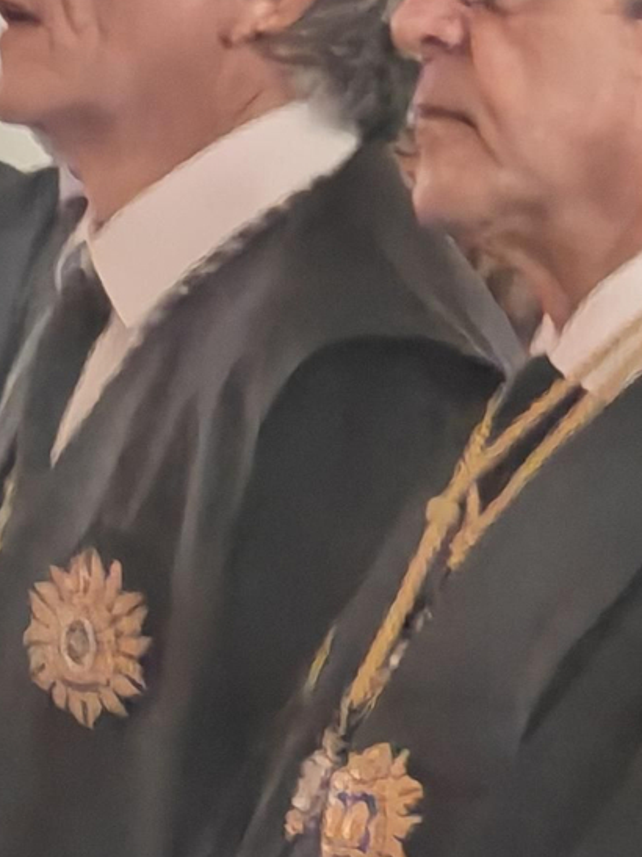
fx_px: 12889
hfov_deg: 2.9
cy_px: 139
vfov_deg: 3.8
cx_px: 114
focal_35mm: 521
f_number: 2.4
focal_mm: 8.67
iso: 250
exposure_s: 1/33
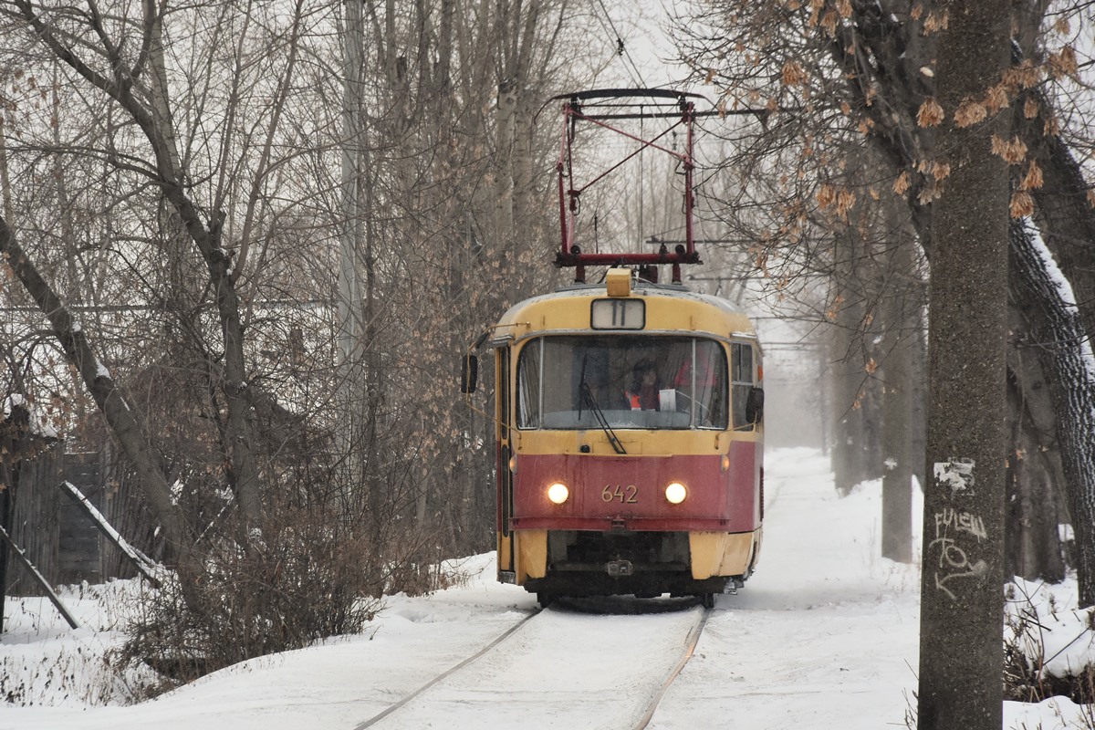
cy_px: 365
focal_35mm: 158
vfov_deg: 8.7
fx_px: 4790
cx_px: 548
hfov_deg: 13.0
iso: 800
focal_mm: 105
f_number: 8
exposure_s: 1/320
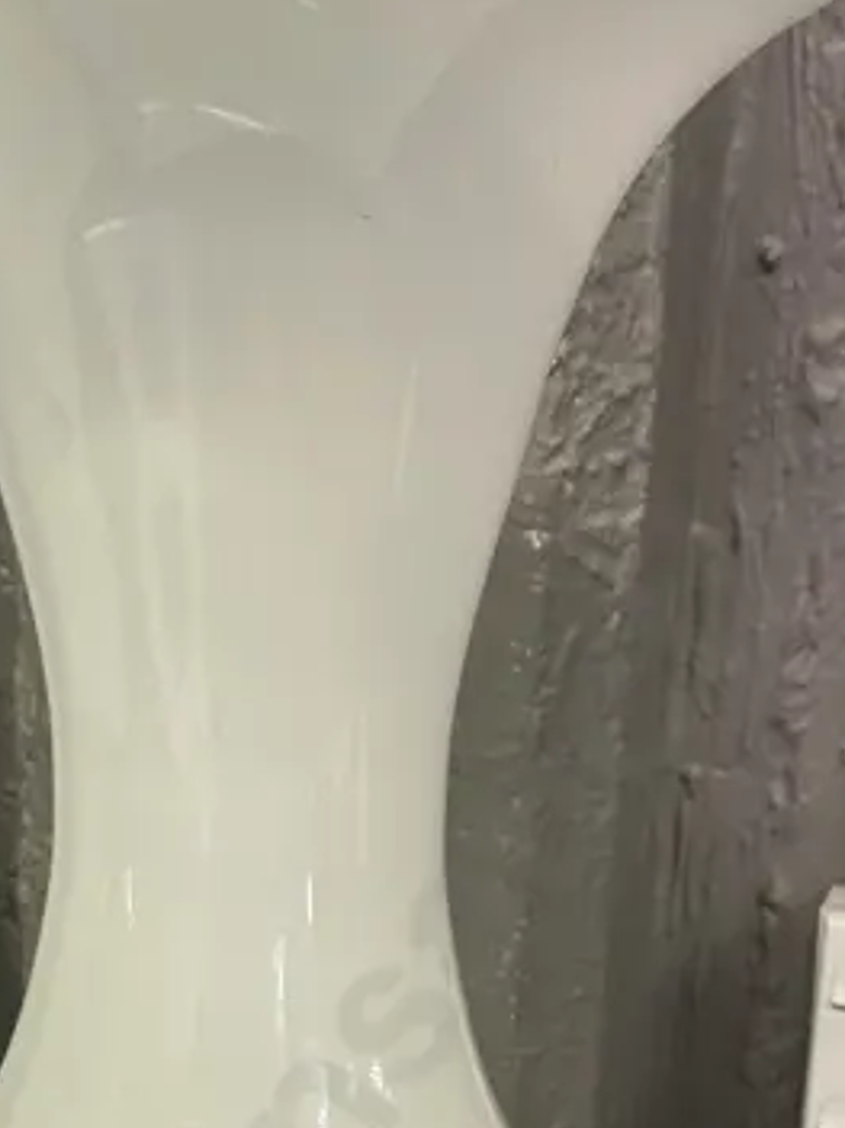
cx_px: 369
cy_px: 1057
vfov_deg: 26.7
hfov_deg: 21.0
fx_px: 2280
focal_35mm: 70
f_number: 1.78
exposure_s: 1/100
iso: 125
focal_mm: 6.86
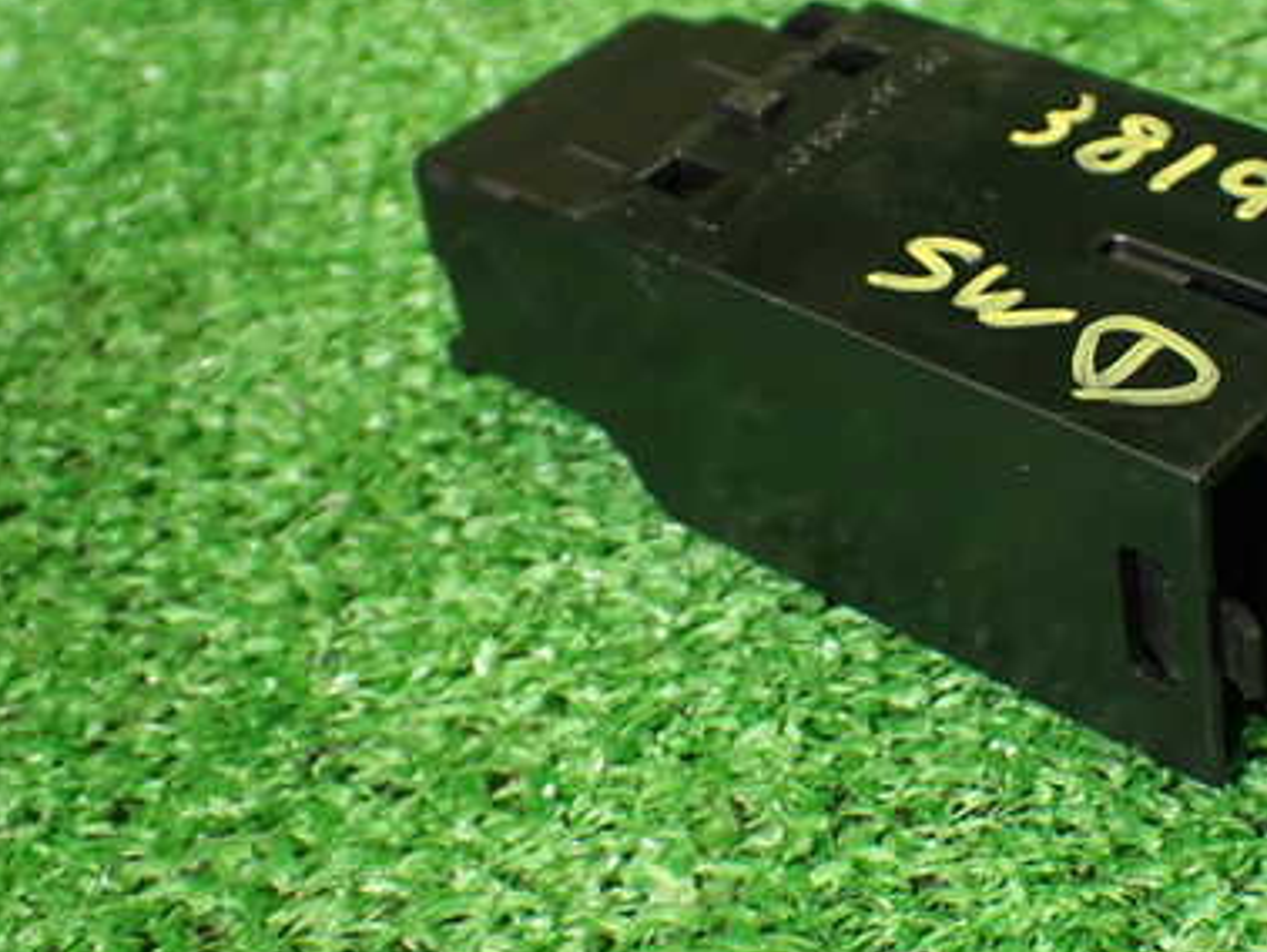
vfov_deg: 22.6
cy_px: 385
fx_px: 2381
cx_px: 989
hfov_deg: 29.2
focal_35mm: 65
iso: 640
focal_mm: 7.31
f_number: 2.8
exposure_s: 1/160
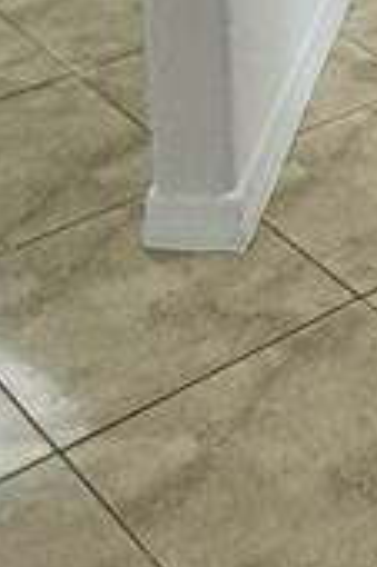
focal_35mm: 103
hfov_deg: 12.1
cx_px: 694
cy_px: -354
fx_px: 1621
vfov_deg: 17.3
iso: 250
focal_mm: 2.22
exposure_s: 1/120
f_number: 2.2
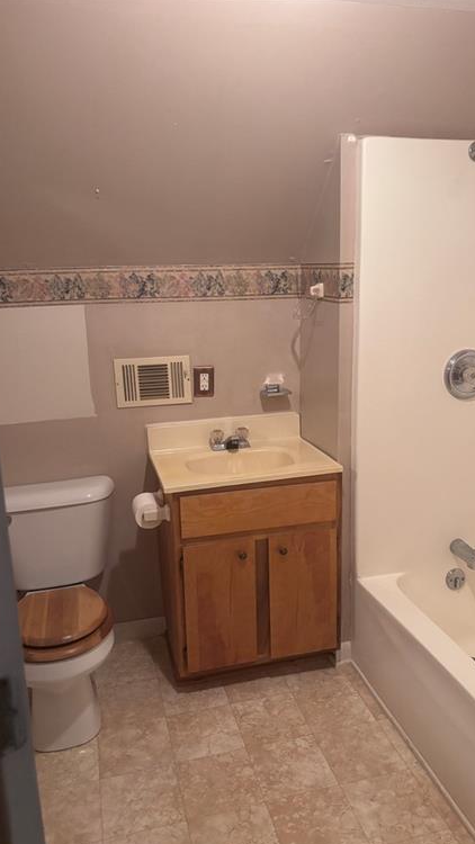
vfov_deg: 66.1
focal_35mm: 29
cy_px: 428
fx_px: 649
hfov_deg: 40.2
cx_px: 252
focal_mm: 5.96
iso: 400
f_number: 1.6
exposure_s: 1/60
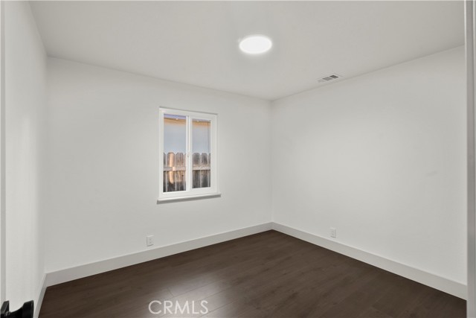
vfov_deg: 70.5
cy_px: 159
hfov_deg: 93.3
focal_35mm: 17
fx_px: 225
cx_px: 238
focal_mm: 17
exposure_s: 1/2.5
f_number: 8
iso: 320
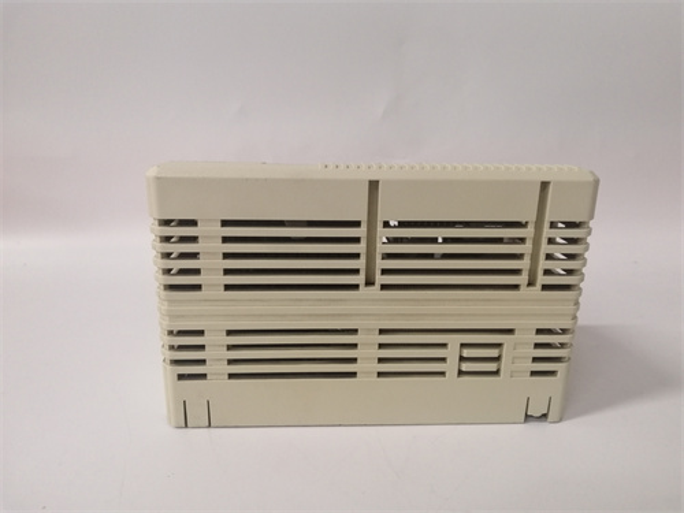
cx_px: 342
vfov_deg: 53.1
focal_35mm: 26
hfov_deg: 67.3
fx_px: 514
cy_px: 256
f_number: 2.2
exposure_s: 1/33.3
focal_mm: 3.81
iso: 200
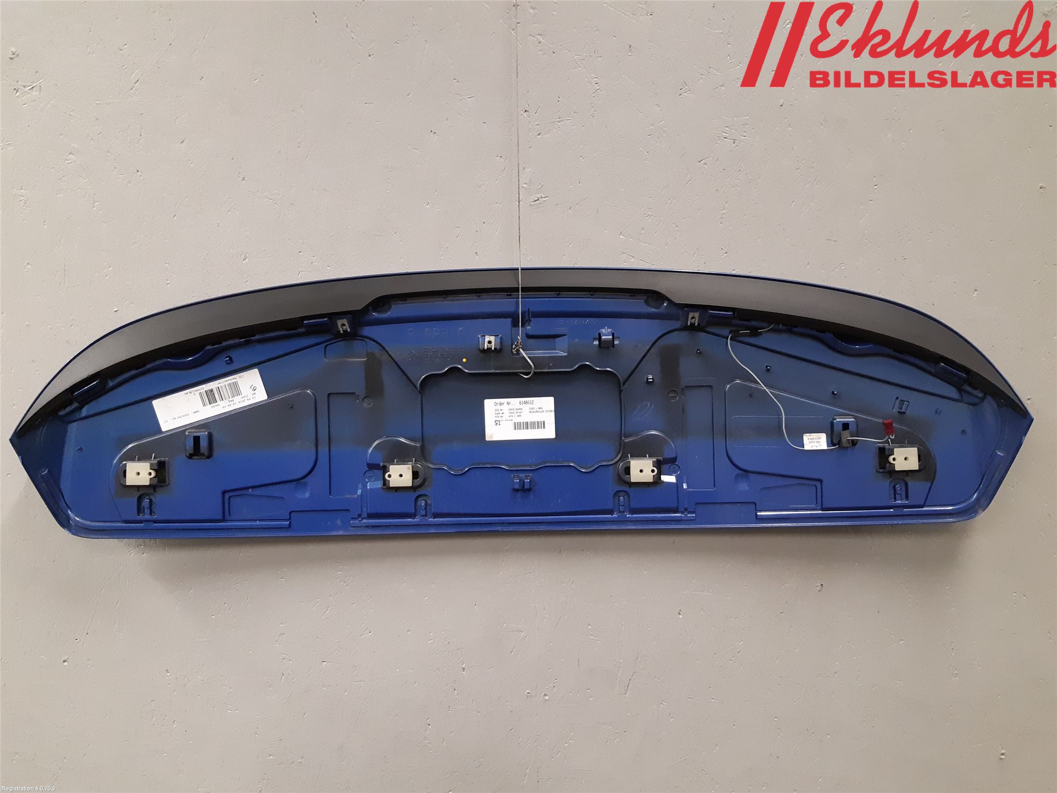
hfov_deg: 67.3
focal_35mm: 26
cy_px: 396
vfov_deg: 53.1
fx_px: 794
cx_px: 528
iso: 320
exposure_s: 1/60
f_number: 1.7
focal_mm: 3.93
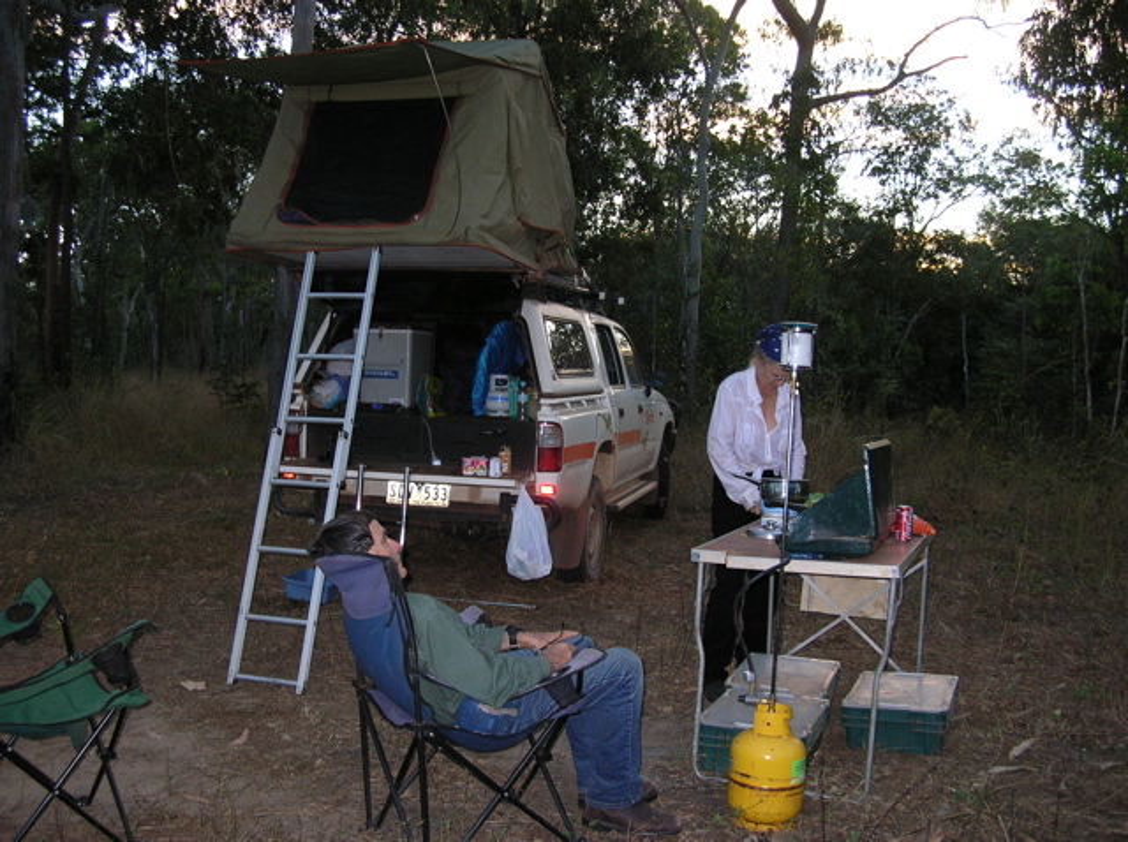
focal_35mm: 36
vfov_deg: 39.6
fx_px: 1171
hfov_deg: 51.4
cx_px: 564
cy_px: 421
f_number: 2.7
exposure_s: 1/60.1
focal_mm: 6
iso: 72
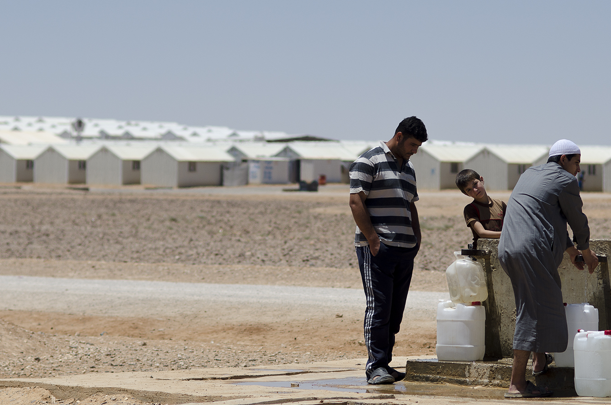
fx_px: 3231
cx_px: 372
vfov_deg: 7.2
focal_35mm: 191
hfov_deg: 10.8
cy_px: 171
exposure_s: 1/4000
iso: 100
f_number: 3.2
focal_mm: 85
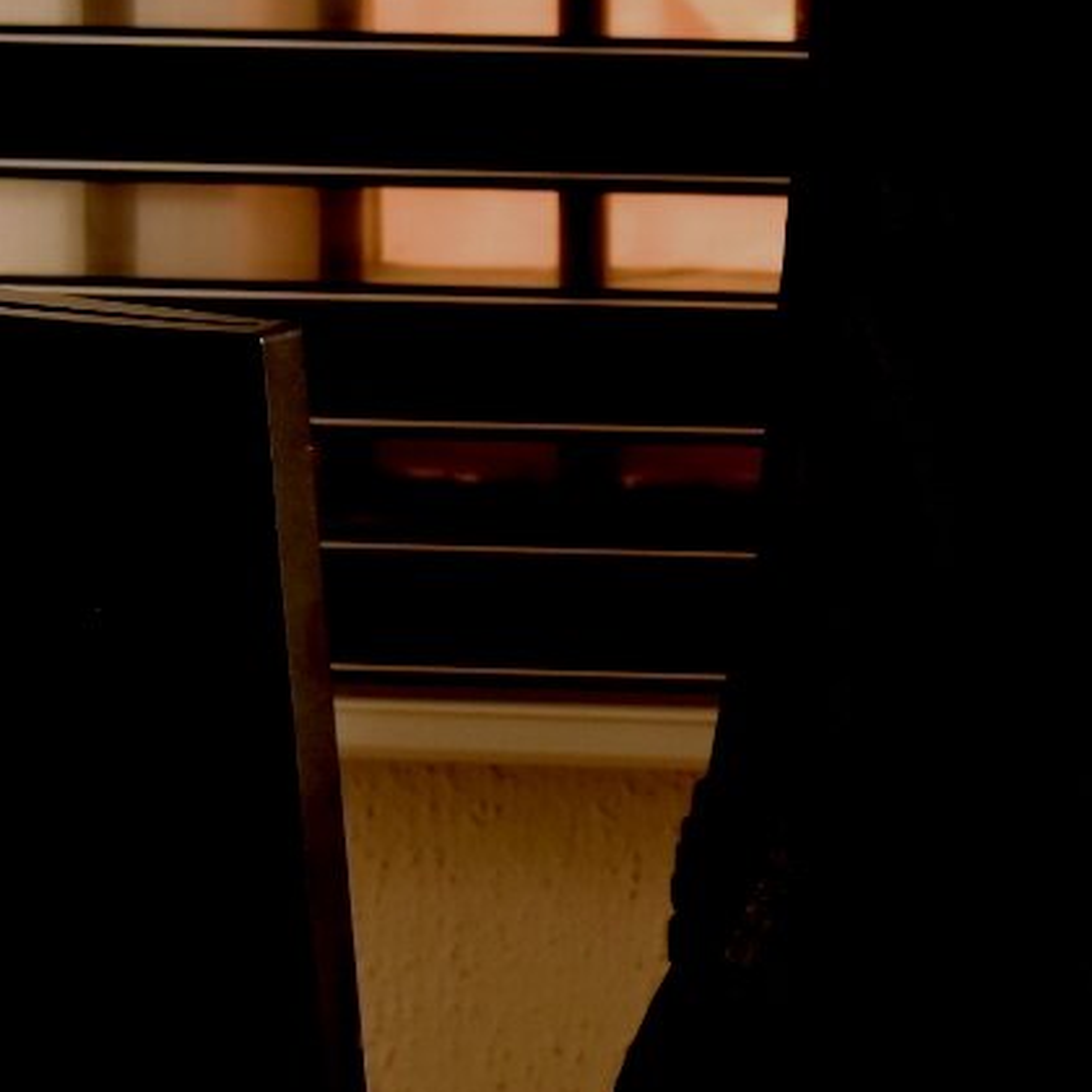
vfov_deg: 9.9
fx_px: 6317
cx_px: 1479
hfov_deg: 9.7
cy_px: 494
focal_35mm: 177
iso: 800
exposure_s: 1/160
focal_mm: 36
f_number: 7.1
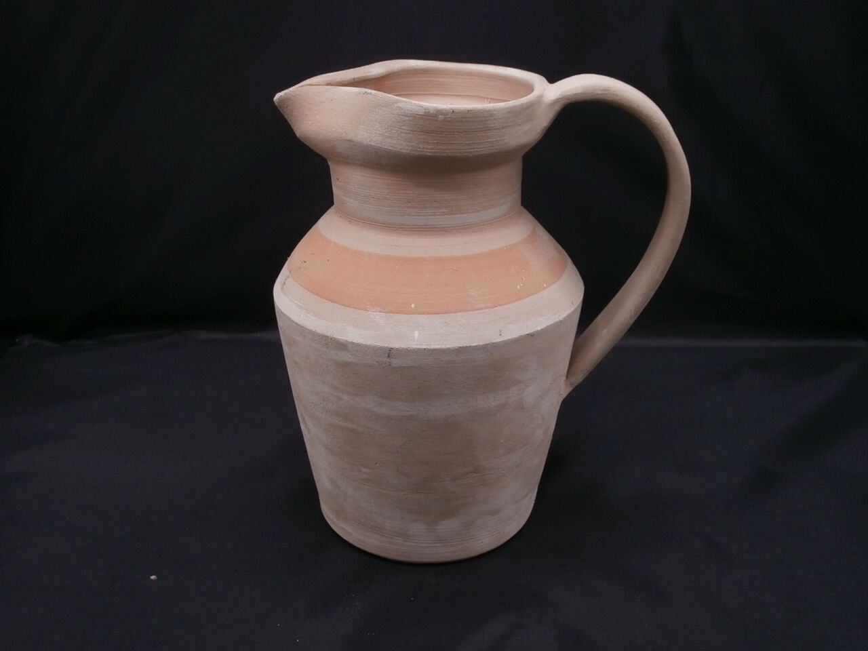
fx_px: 953
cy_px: 326
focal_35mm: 38
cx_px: 434
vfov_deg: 37.7
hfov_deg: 49.0
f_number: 3.9
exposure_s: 1/125
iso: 100
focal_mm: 6.67
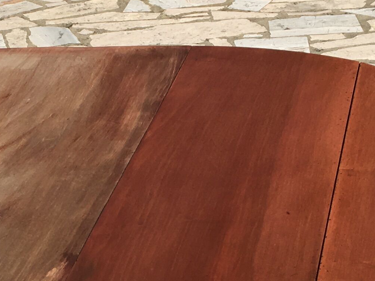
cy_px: 373
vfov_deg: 12.4
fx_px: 1257
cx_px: 13
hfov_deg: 16.7
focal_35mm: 116
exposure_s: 1/1637
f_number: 2.2
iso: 25
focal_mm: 4.15
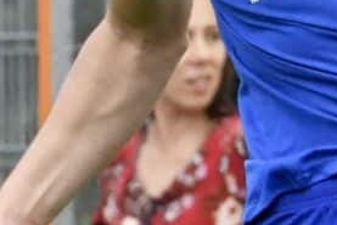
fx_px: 27703
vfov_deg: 0.5
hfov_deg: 0.7
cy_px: 289
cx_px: 788
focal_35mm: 2958
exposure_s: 1/1600
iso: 4000
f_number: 13
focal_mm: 400
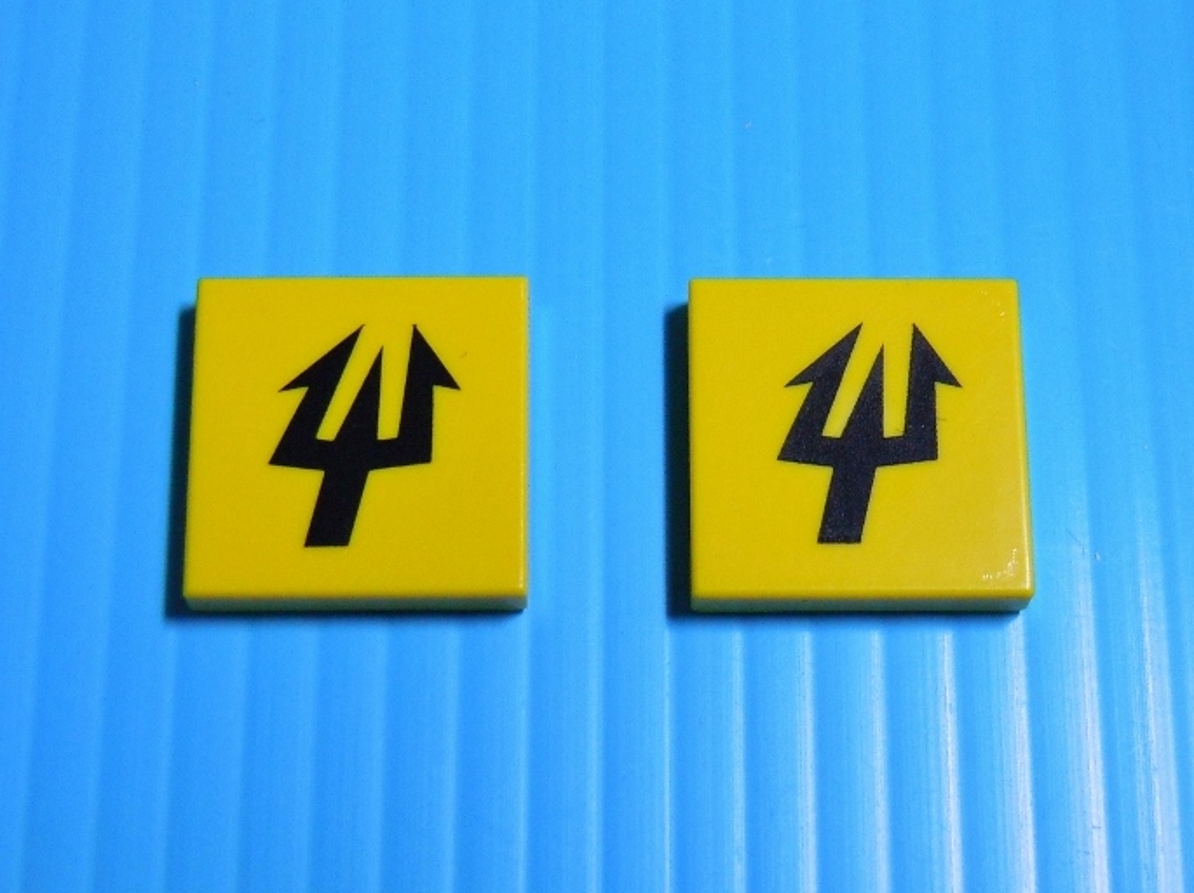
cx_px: 597
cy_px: 446
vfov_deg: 28.0
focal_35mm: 52
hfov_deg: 36.9
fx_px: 1791
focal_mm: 9.3
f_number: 3.9
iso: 400
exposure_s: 1/50
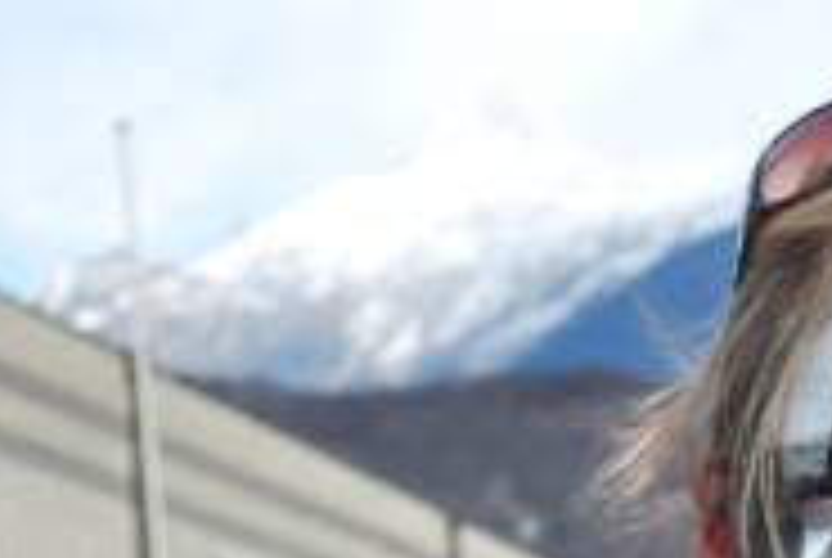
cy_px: 605
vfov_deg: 7.5
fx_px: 4221
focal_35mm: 182
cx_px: 684
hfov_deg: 11.2
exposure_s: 1/200
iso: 100
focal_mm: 45
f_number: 7.1
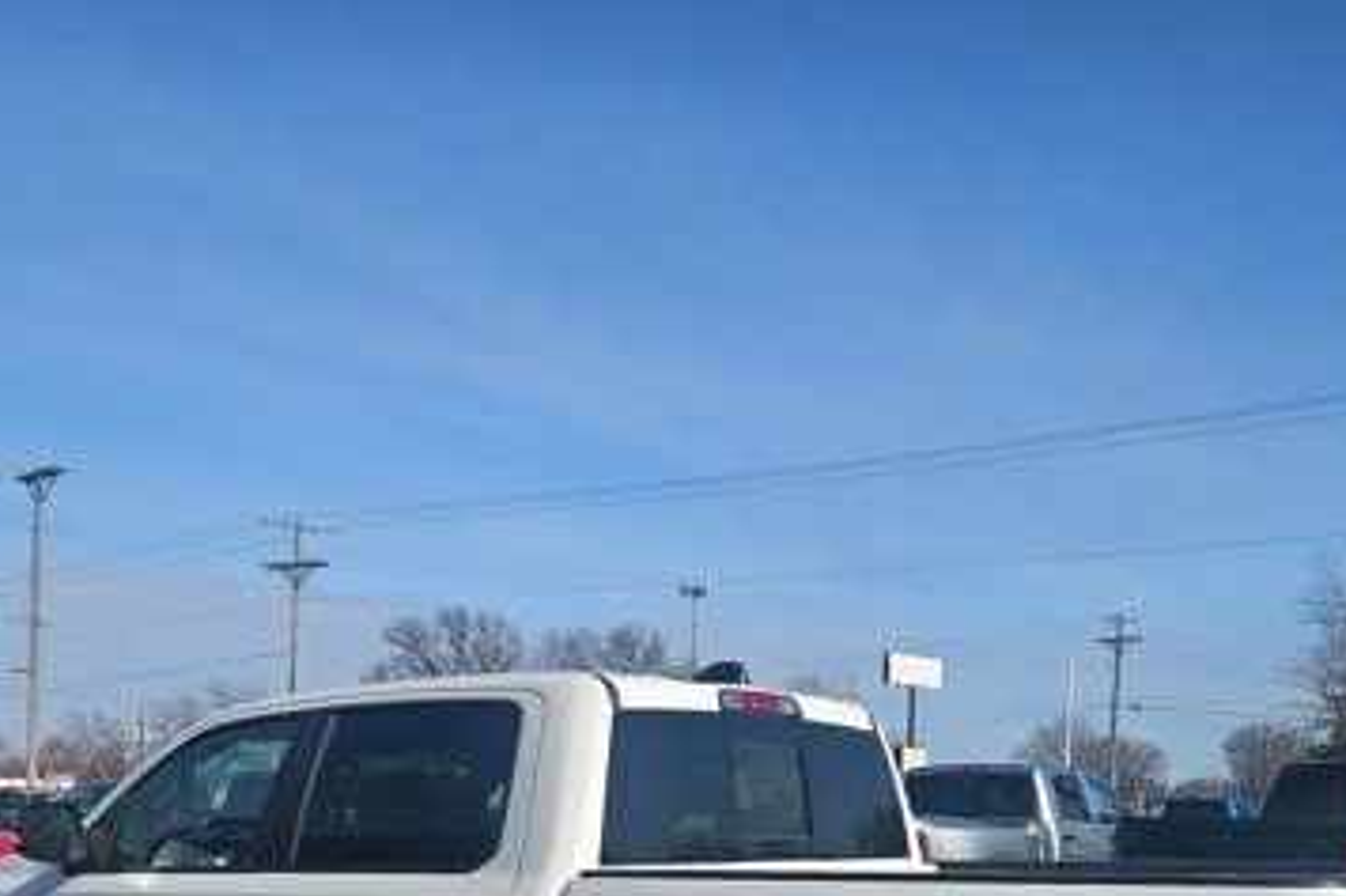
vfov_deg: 29.1
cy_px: 900
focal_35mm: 43
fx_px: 1607
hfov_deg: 45.4
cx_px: 662
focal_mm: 5.4
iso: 25
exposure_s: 1/2565
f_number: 1.8
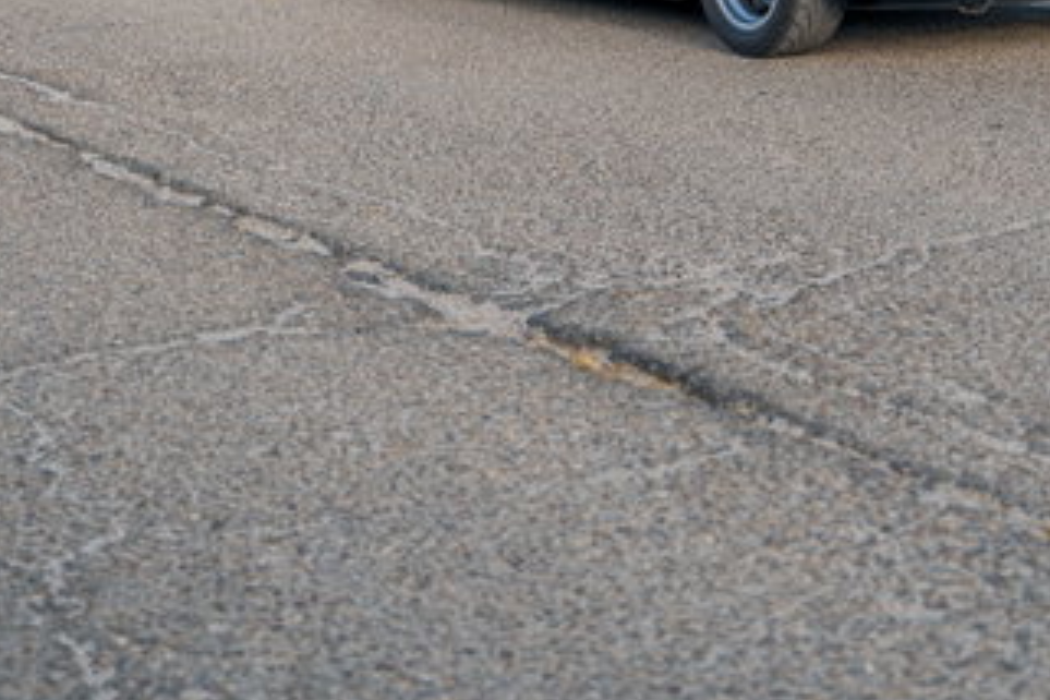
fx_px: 2529
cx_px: 821
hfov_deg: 23.2
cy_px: -134
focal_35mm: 87
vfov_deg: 15.2
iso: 100
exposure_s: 1/250
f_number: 2.8
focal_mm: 36.3
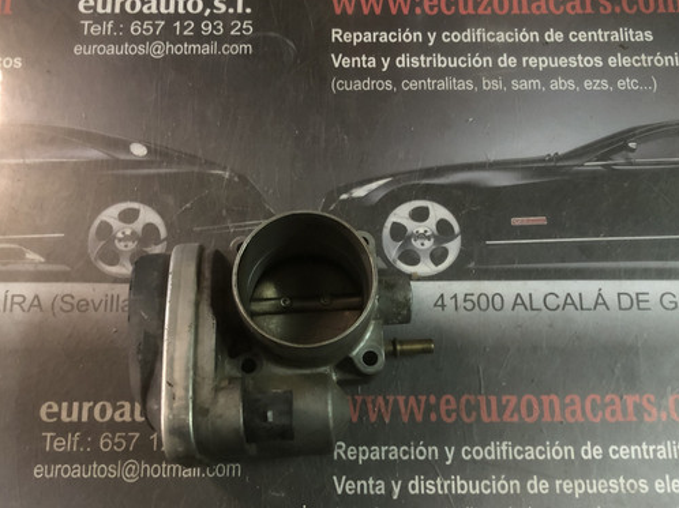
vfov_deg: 39.5
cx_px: 326
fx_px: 706
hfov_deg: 51.4
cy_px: 301
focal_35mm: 36
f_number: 1.8
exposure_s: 1/4
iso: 125
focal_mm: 3.99
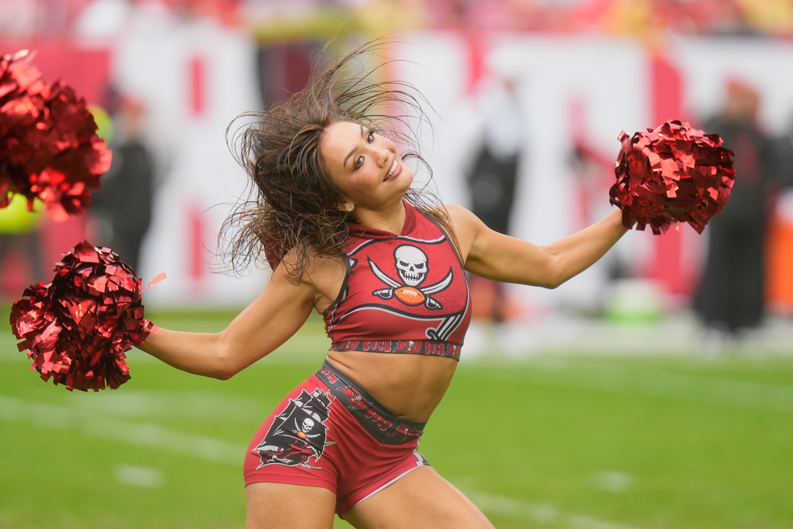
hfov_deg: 5.2
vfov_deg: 3.4
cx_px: 396
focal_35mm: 400
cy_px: 264
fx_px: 8812
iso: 1000
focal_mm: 400
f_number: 4
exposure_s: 1/1250
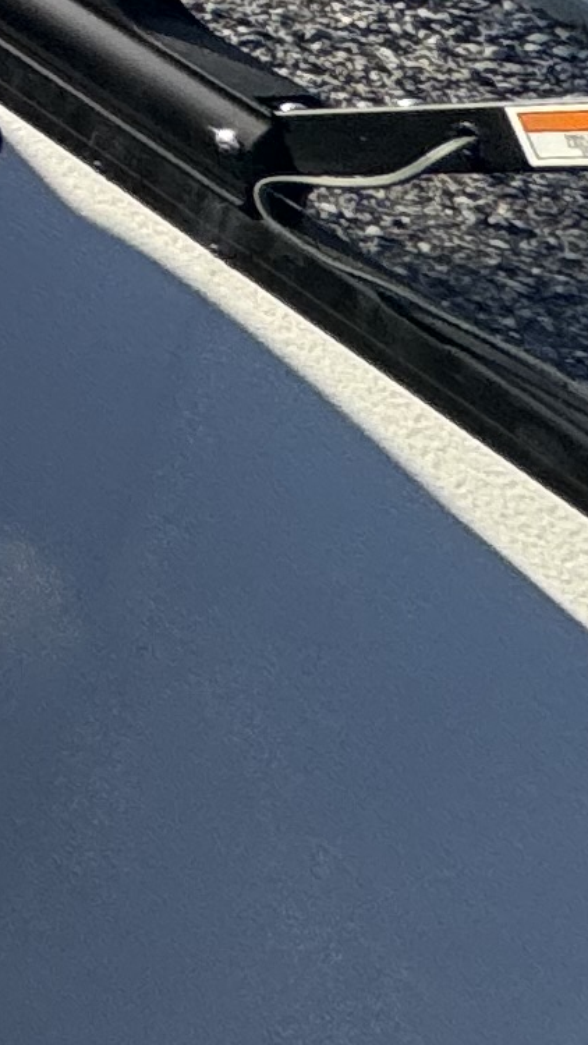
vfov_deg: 19.8
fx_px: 2272
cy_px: -783
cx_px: -2089
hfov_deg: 7.1
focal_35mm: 82
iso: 50
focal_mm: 2.22
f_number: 2.2
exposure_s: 1/1048
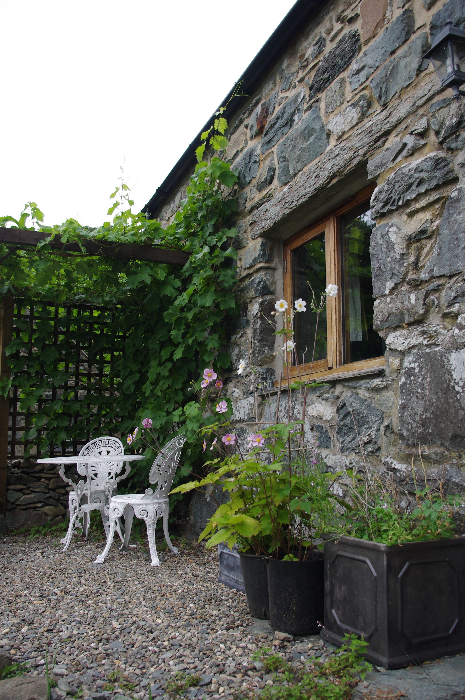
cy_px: 350
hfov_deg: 42.2
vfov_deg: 60.3
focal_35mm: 31
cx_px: 232
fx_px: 602
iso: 400
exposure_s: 1/200
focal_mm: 21.25
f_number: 4.5
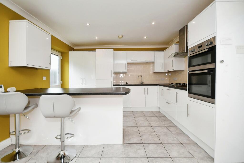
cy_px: 82
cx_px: 122
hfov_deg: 100.4
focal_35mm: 15
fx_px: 102
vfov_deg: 77.3
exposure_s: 1/60
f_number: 8
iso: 400
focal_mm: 10
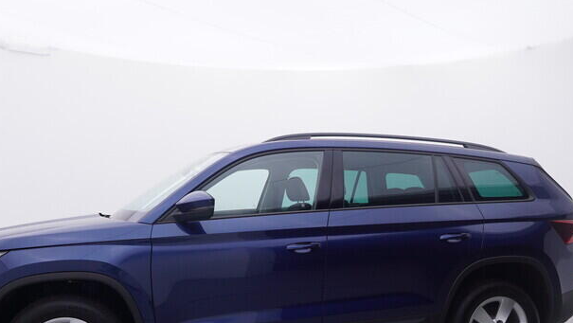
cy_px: 277
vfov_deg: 28.9
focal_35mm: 40
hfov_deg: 50.6
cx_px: 282
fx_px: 606
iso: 200
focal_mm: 15
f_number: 5
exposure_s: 1/80
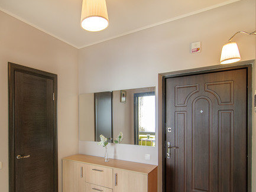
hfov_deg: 73.6
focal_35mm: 23
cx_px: 98
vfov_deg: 58.8
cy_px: 120
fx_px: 168
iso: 200
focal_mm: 11
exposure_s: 1/6
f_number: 8
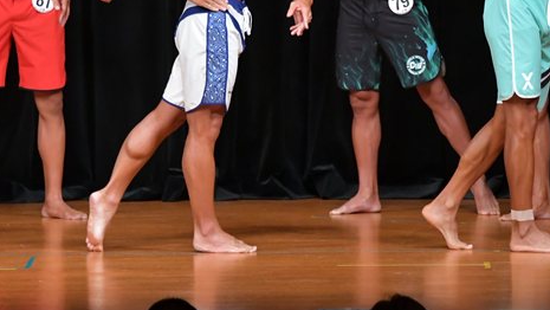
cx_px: 299
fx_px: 6492
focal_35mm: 445
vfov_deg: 2.7
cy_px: 8
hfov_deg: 4.9
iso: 5000
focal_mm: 170
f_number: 5.6
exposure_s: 1/400
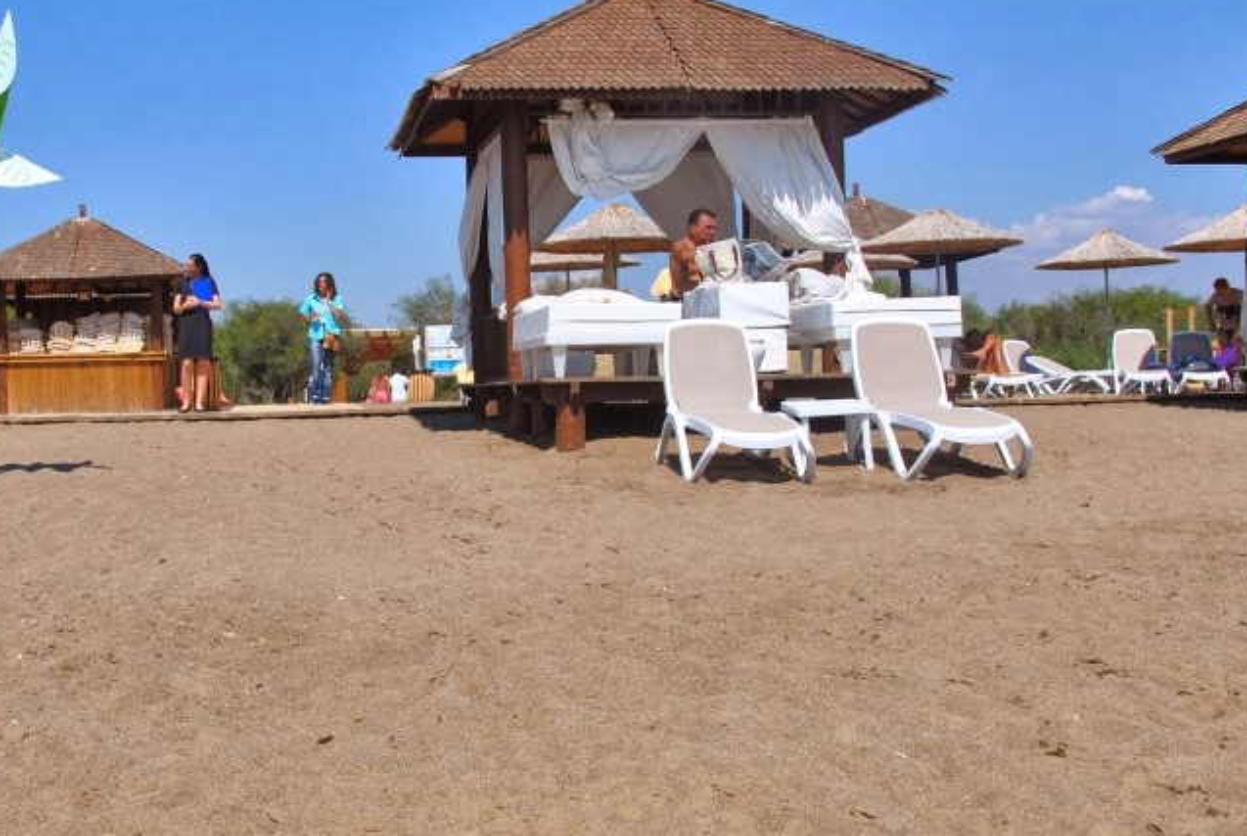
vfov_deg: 25.2
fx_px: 1874
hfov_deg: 36.7
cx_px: 502
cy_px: 413
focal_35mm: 54
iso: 100
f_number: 9
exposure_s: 1/320
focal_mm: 20
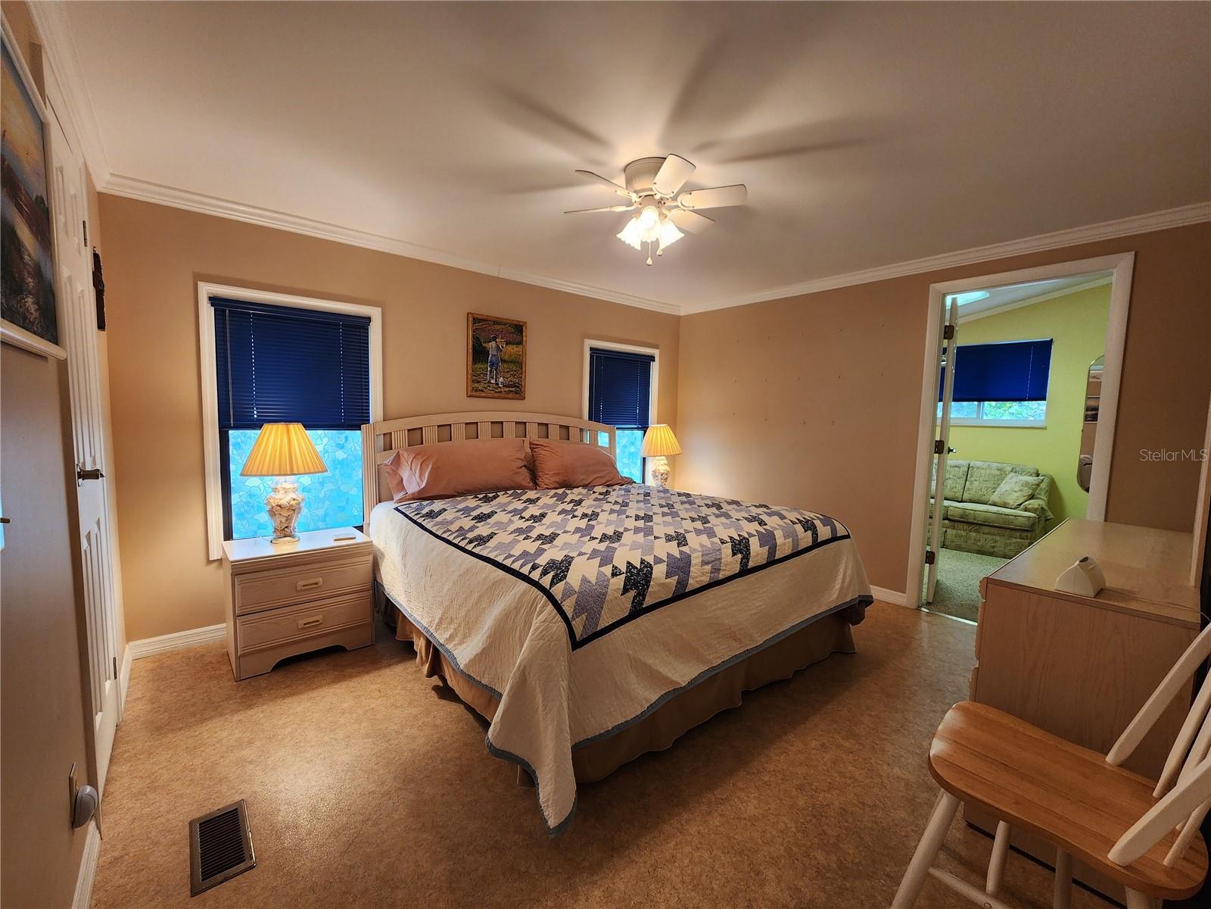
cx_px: 606
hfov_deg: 106.2
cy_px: 454
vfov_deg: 89.9
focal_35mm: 13
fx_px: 455
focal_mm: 2.2
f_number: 2.2
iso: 100
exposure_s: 1/60
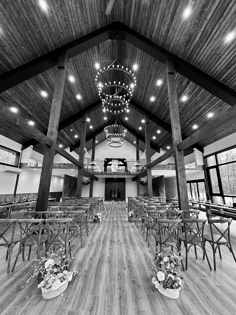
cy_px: 158
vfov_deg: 102.1
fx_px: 127
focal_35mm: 14
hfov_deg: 85.7
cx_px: 118
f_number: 2.2
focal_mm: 2.22
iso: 320
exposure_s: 1/61
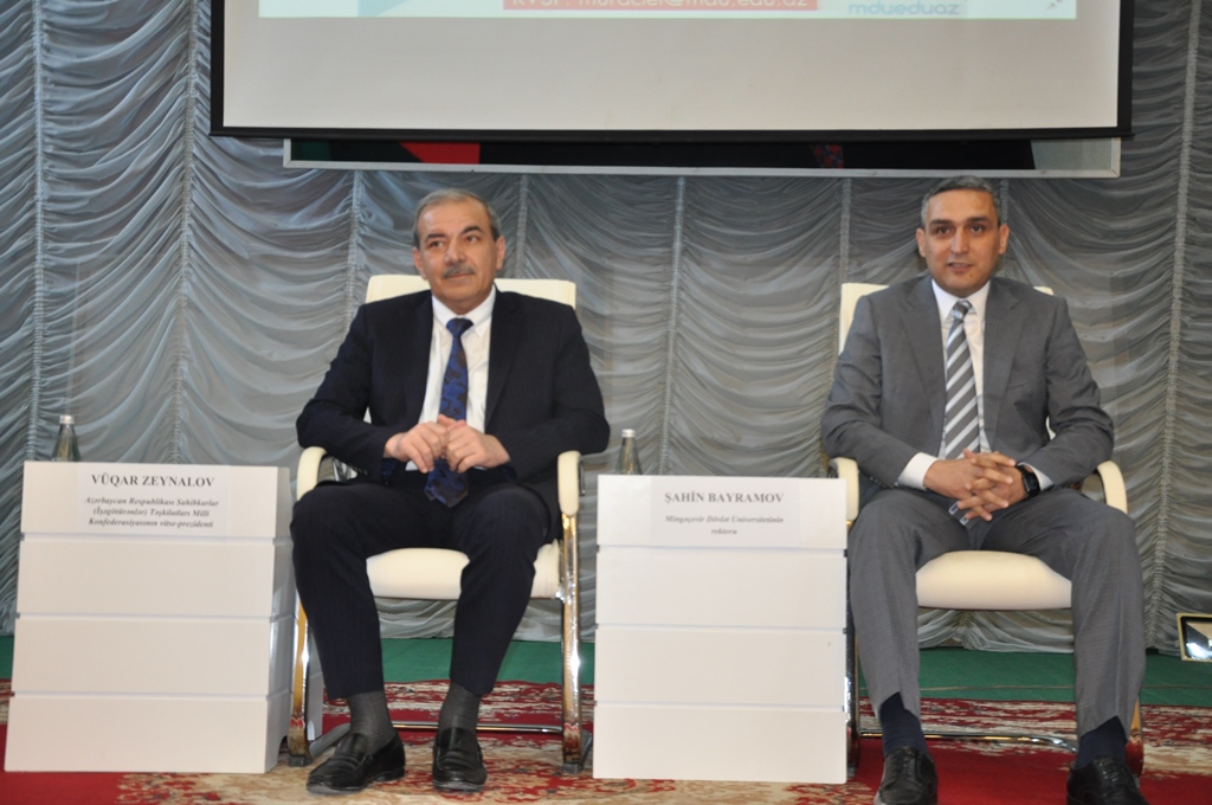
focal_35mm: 51
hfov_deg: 38.9
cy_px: 402
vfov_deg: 26.4
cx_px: 606
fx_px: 1715
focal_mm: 34
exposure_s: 1/60
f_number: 4.2
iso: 1000
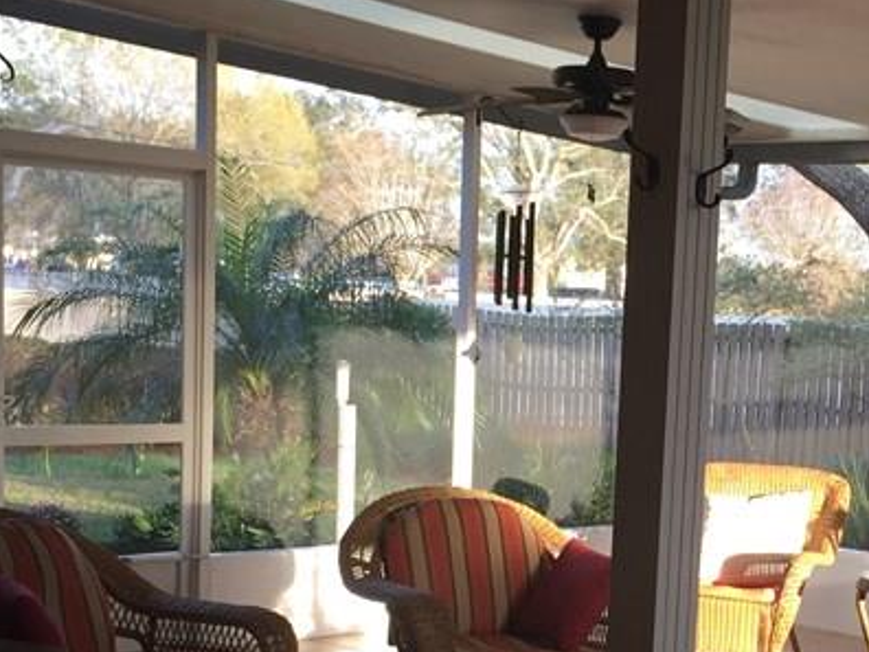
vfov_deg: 19.3
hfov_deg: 25.5
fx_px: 1883
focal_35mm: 75
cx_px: 698
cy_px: 588
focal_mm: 4.15
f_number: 2.2
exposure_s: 1/120
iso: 40
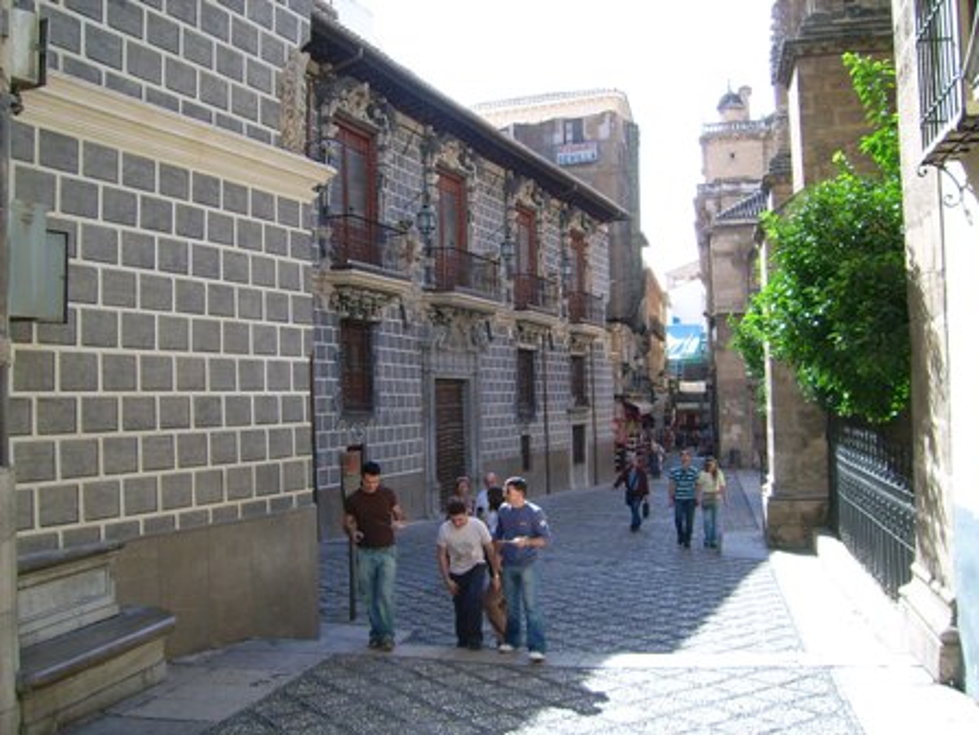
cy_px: 368
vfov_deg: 40.7
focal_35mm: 35
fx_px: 990
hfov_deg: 52.6
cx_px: 490
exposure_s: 1/71
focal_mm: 5.95
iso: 50
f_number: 5.8
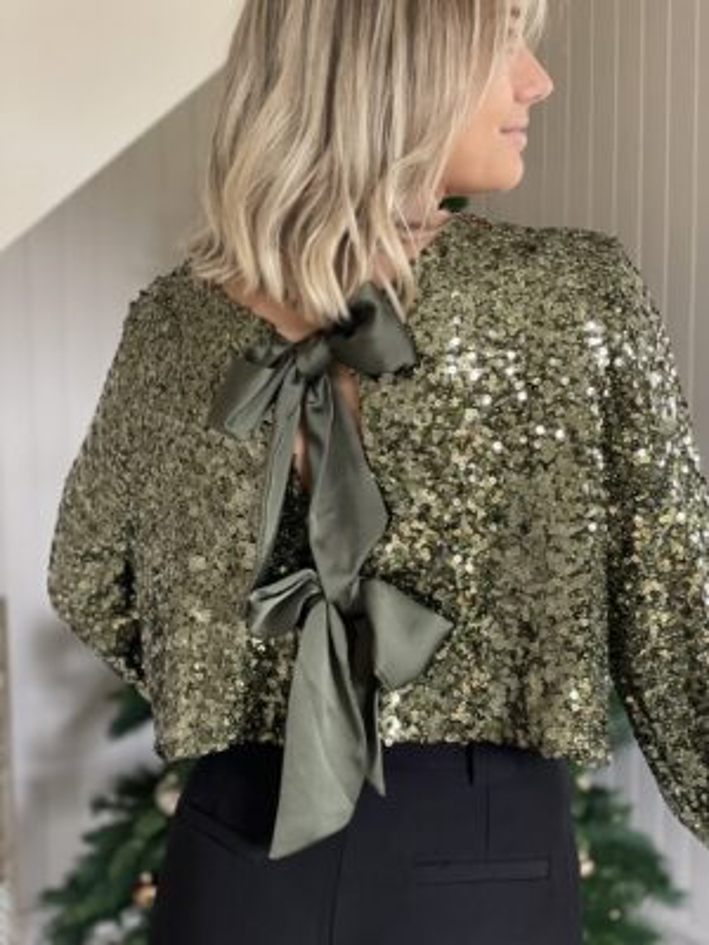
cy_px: 472
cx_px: 354
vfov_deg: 36.8
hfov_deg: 28.0
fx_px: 1420
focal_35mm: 52
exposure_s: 1/32
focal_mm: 6
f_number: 2
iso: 500
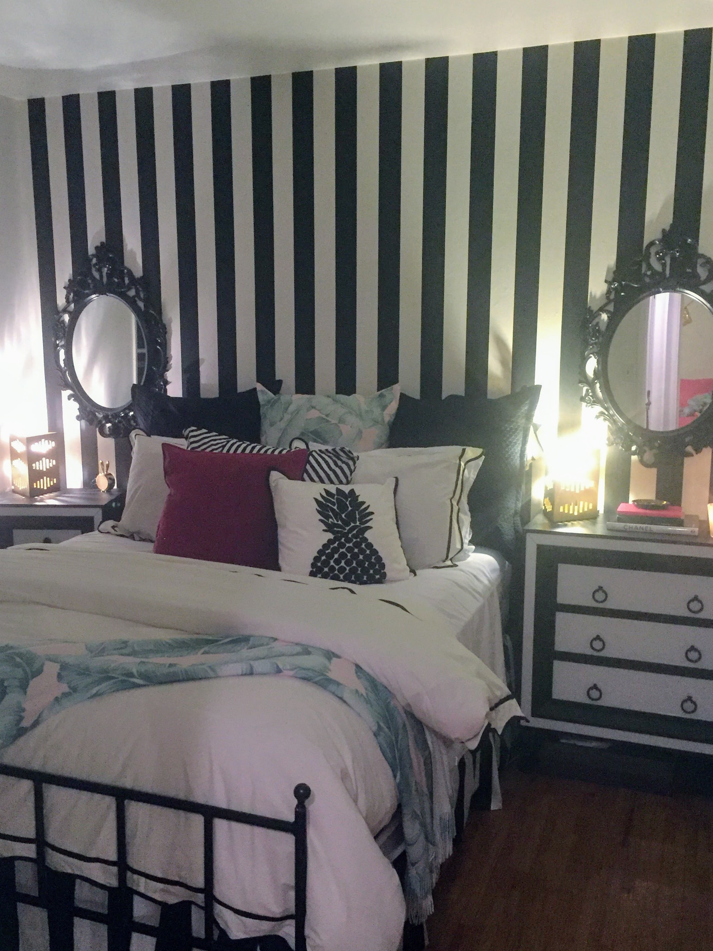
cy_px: 500
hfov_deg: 41.8
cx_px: 334
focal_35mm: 34
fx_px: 934
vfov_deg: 53.9
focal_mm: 4.15
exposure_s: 1/15
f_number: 2.2
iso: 320
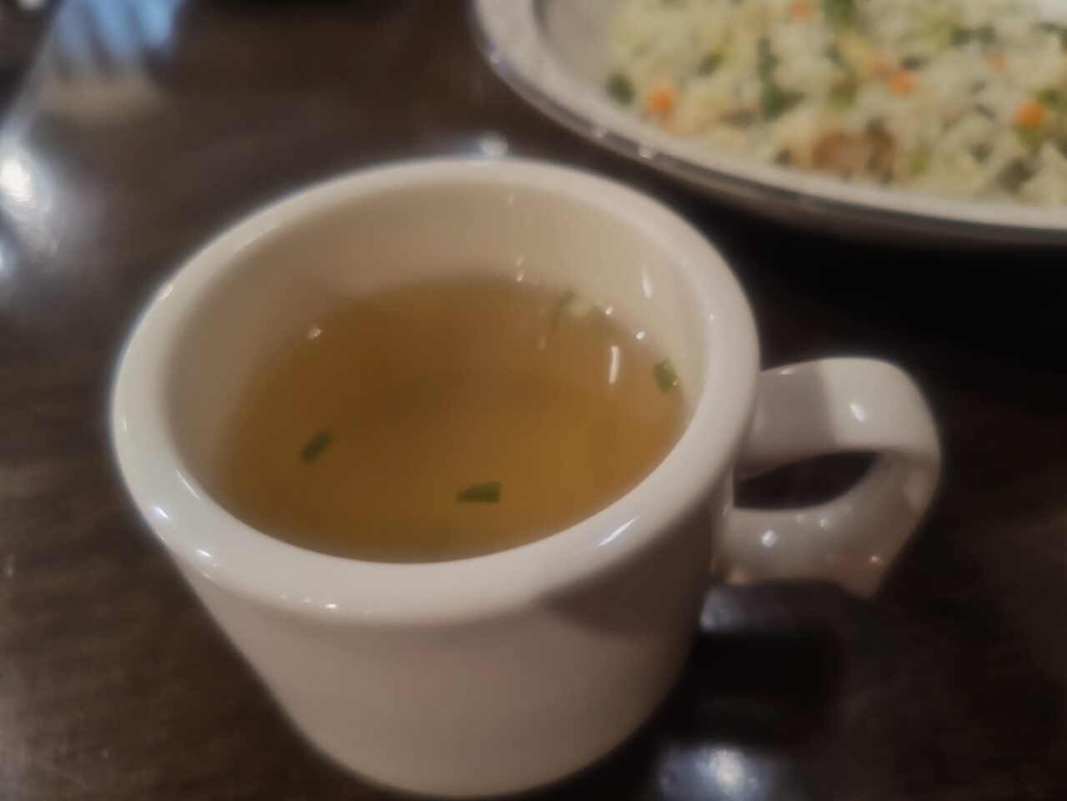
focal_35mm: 23
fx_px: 709
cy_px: 400
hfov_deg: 73.9
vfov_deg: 58.9
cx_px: 534
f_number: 1.9
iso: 502
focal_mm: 5.56
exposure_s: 1/24
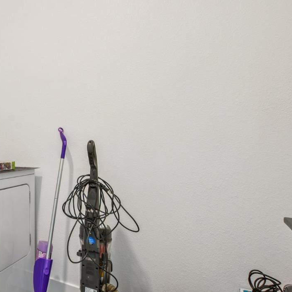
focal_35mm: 27
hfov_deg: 49.4
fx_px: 258
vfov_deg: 59.1
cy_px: 147
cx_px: 7
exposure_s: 1/6
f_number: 8
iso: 100
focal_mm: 10
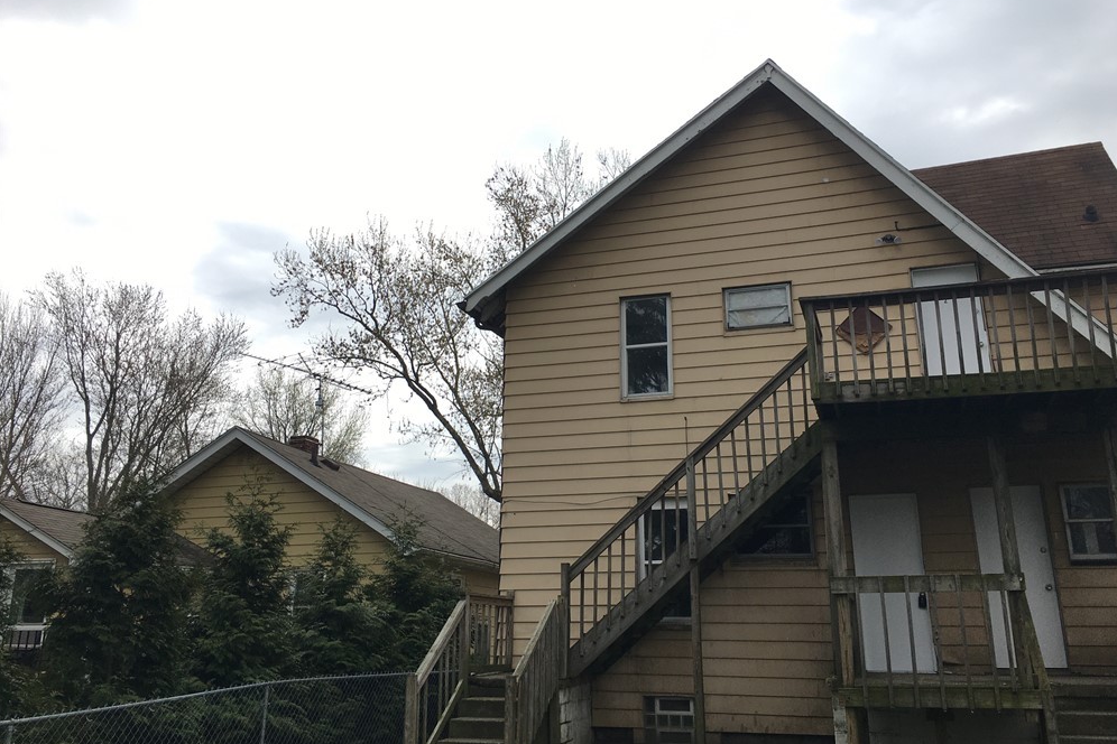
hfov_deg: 60.3
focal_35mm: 31
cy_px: 342
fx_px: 962
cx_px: 570
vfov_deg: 42.3
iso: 25
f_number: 2.2
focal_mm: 4.15
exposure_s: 1/1083
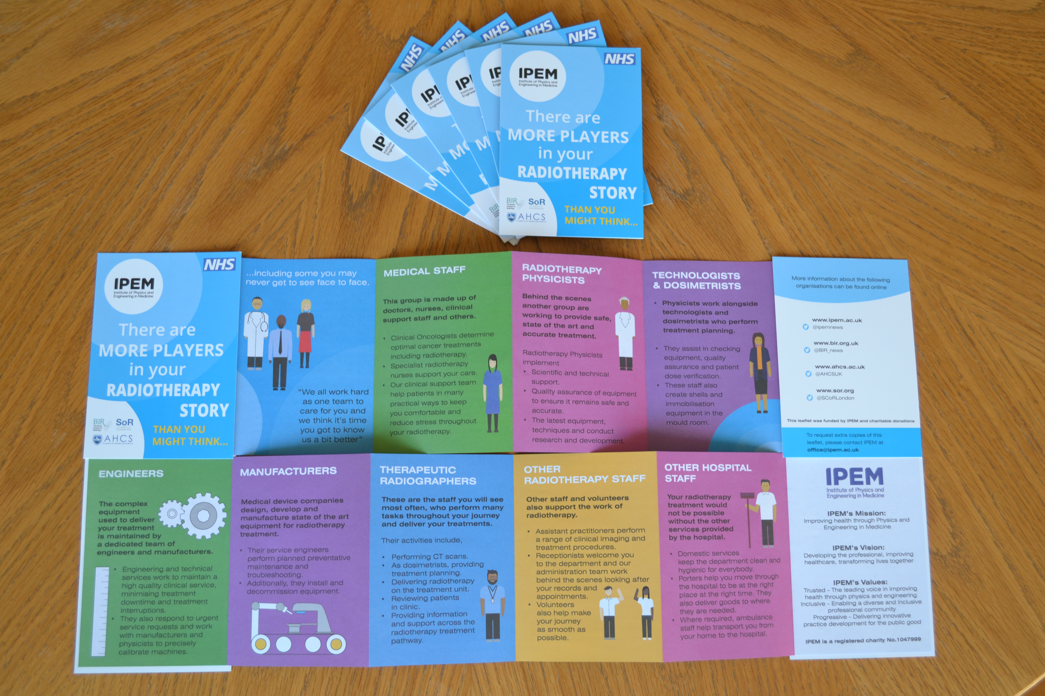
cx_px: 522
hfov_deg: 53.1
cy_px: 348
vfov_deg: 36.9
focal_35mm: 36
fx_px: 1045
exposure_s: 1/30
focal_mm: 24
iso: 280
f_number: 4
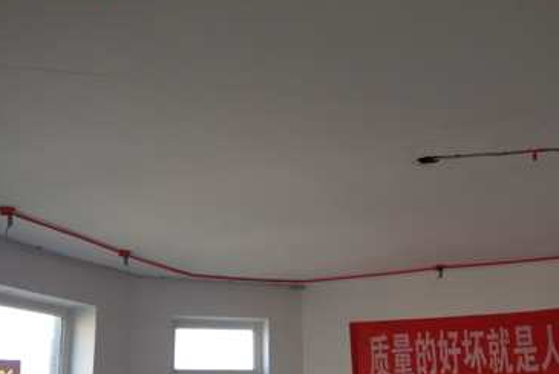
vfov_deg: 25.9
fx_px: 808
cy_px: 237
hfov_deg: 38.1
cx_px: 322
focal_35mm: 52
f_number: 2.4
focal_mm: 4.28
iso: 80
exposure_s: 1/120
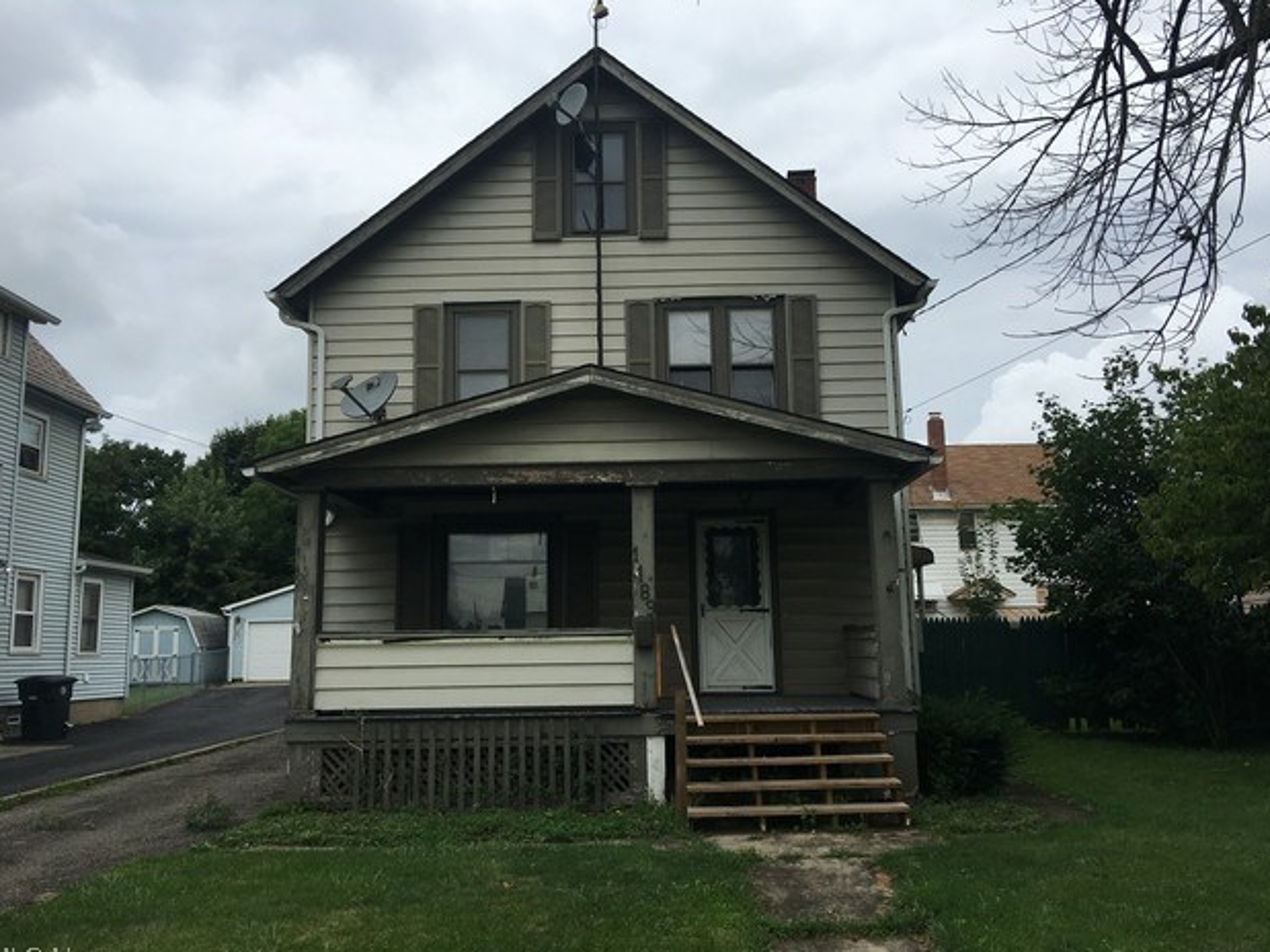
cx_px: 636
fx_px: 1100
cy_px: 488
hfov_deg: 60.0
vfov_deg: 46.8
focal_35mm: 30
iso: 25
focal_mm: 4.15
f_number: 2.2
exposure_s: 1/1672
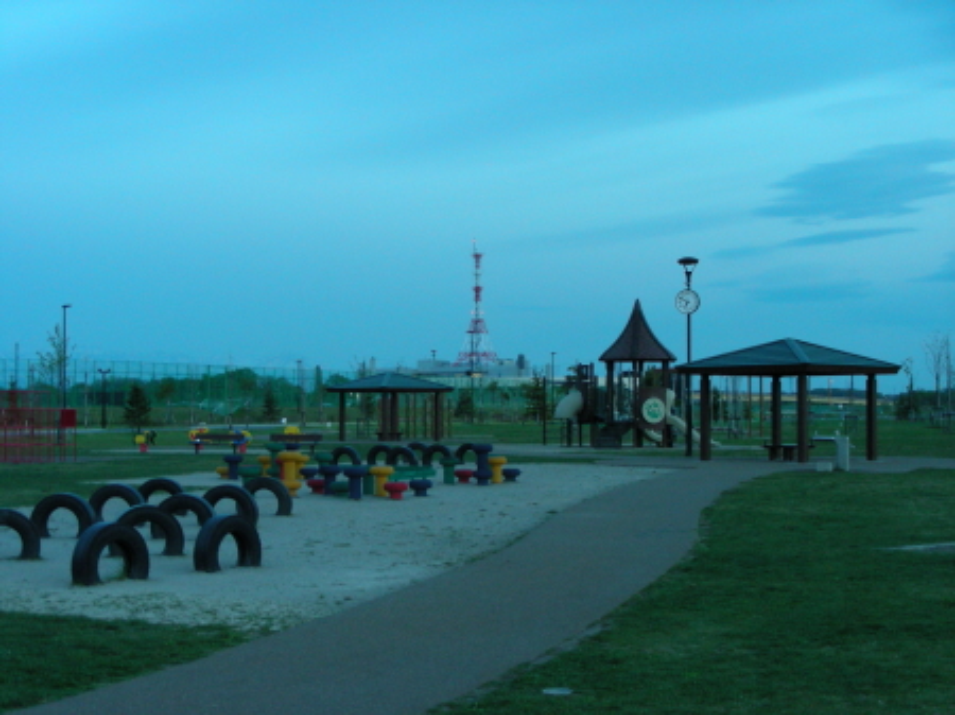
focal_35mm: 58
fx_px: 1599
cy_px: 358
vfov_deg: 25.2
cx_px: 478
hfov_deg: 33.2
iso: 200
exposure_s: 1/20
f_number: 3.5
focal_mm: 9.7
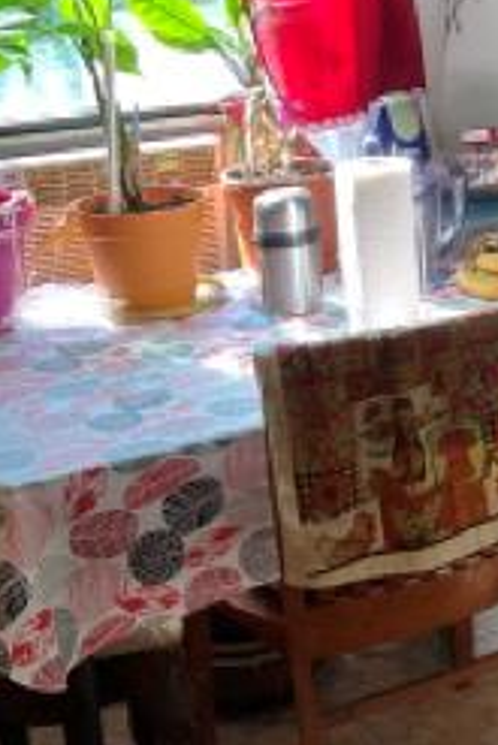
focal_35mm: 78
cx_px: 721
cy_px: 172
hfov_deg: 16.2
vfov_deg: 25.6
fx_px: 1616
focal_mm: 3
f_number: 1.8
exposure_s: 1/60
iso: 64
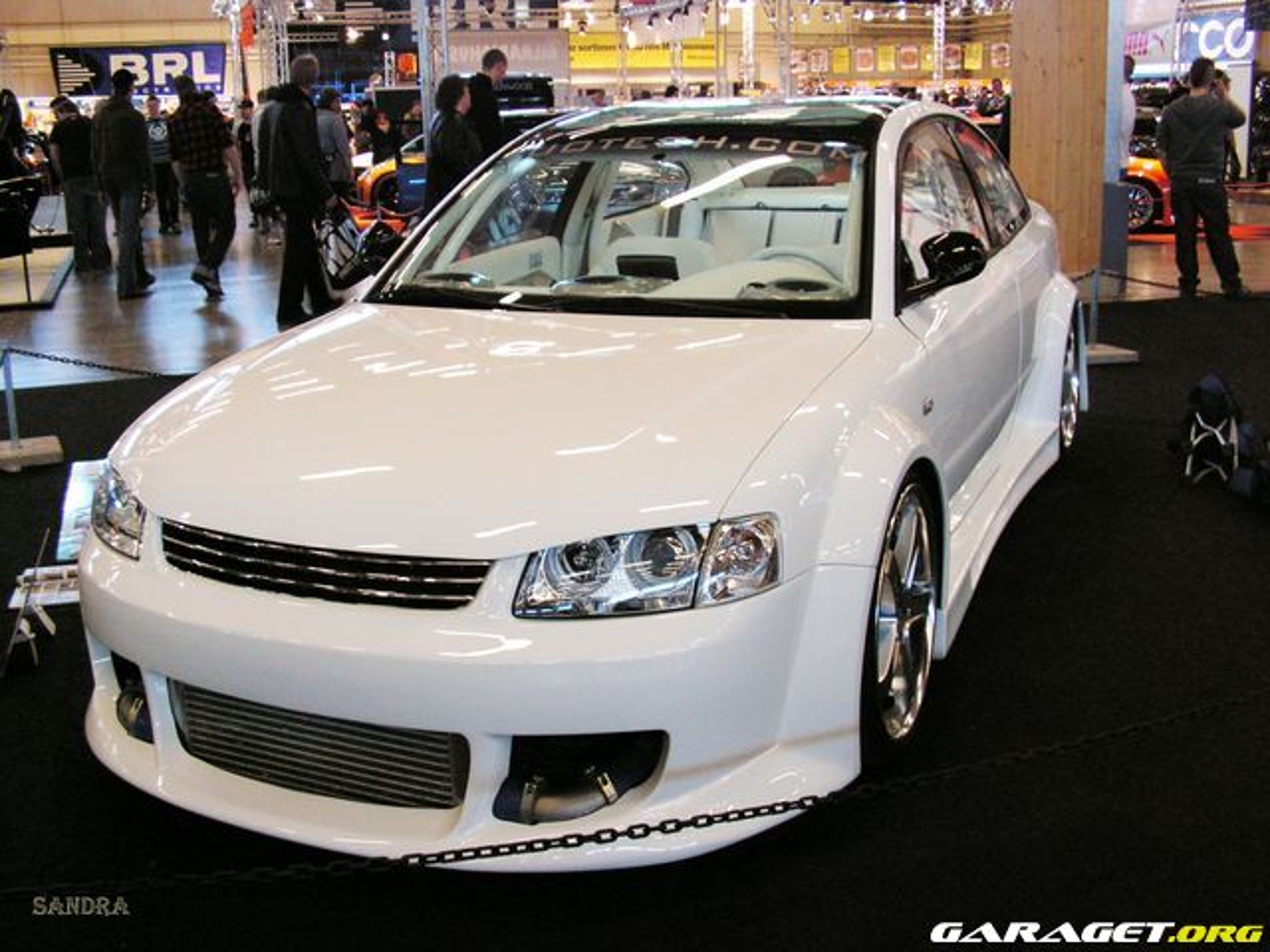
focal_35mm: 36
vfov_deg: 39.7
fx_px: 1321
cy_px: 476
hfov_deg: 51.4
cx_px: 635
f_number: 3.2
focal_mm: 6
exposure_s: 1/40
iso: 160
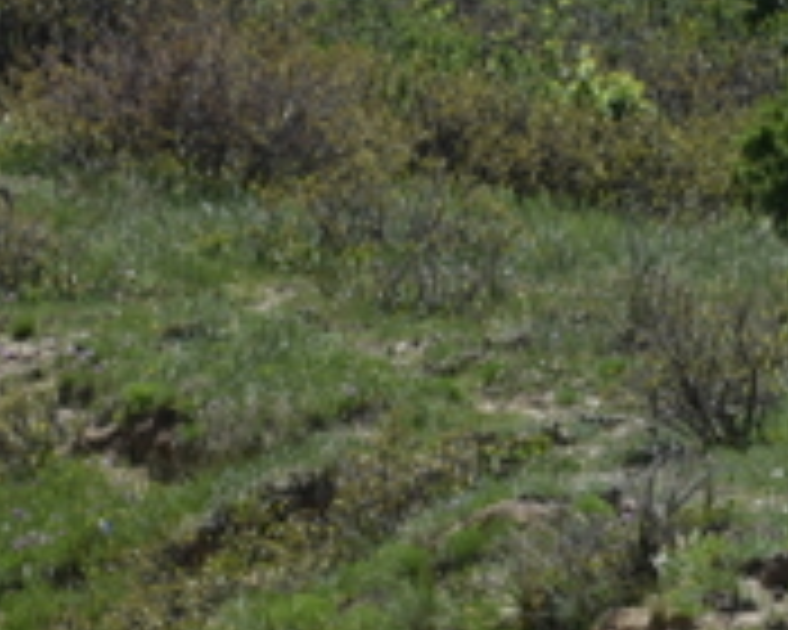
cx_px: -1797
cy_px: 1791
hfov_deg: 2.1
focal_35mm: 928
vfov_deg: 1.7
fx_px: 21643
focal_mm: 135
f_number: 9
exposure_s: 1/320
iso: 100
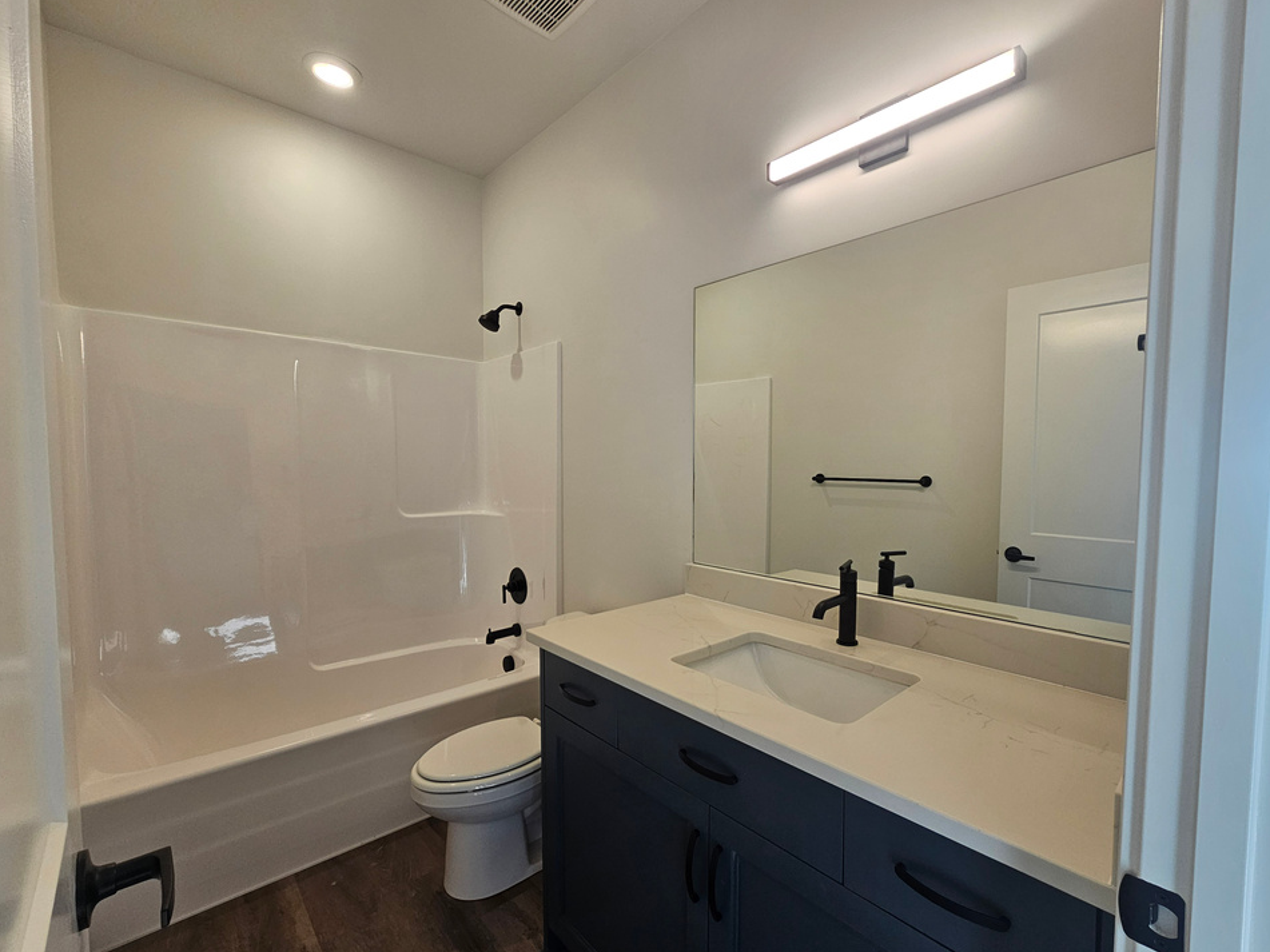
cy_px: 495
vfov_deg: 85.6
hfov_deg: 102.0
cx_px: 668
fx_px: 514
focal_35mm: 14
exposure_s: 1/120
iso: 100
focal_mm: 2.2
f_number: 2.2
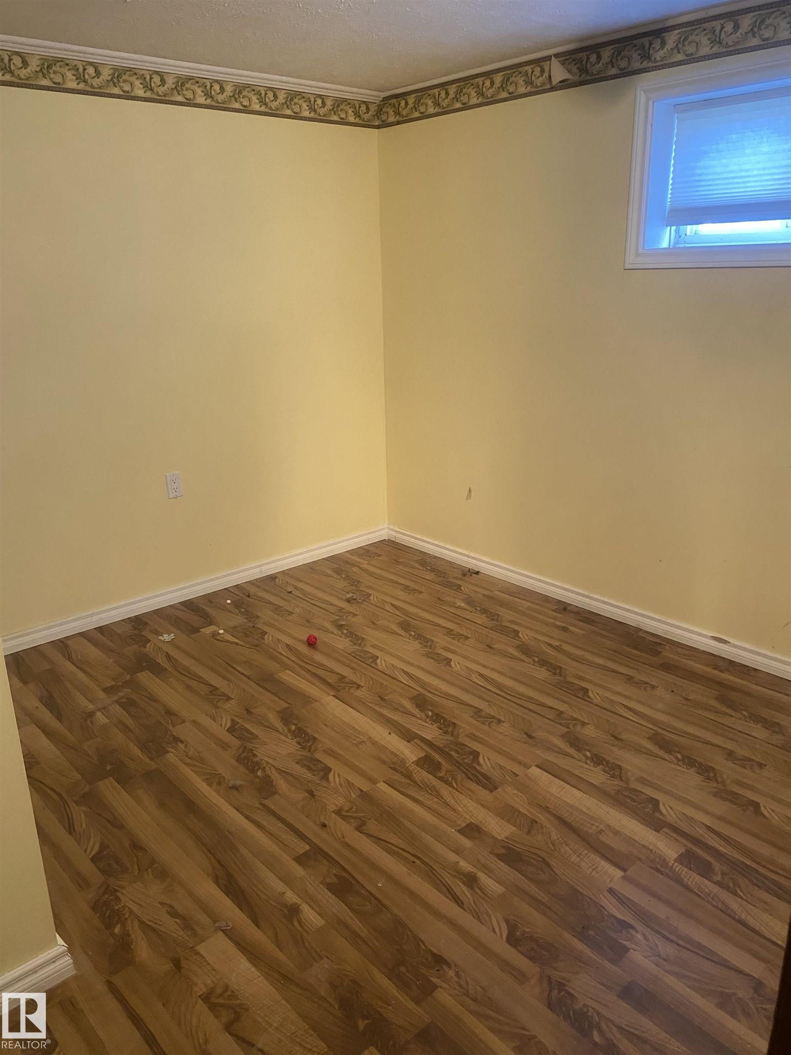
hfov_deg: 53.1
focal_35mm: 26
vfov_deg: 67.3
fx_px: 792
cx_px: 396
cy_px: 528
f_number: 1.8
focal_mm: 4.25
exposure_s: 1/60
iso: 400
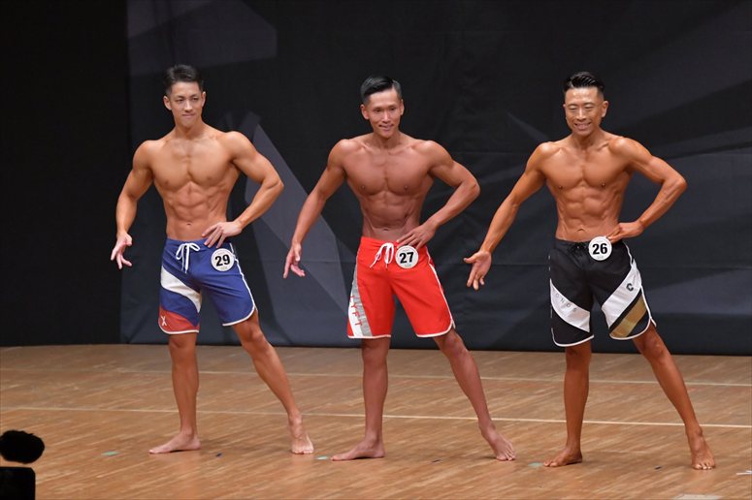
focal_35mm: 255
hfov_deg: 8.1
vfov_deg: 5.4
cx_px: 376
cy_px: 250
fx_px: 5324
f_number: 5.6
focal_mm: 170
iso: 6400
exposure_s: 1/400
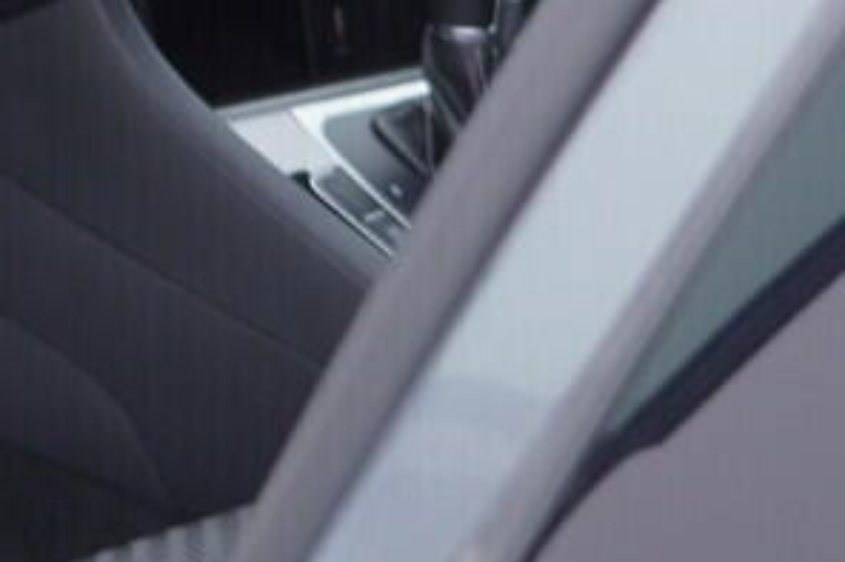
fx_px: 4105
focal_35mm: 175
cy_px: 20
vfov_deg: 7.8
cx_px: -662
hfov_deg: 11.0
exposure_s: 1/40
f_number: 2.8
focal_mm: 24
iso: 160
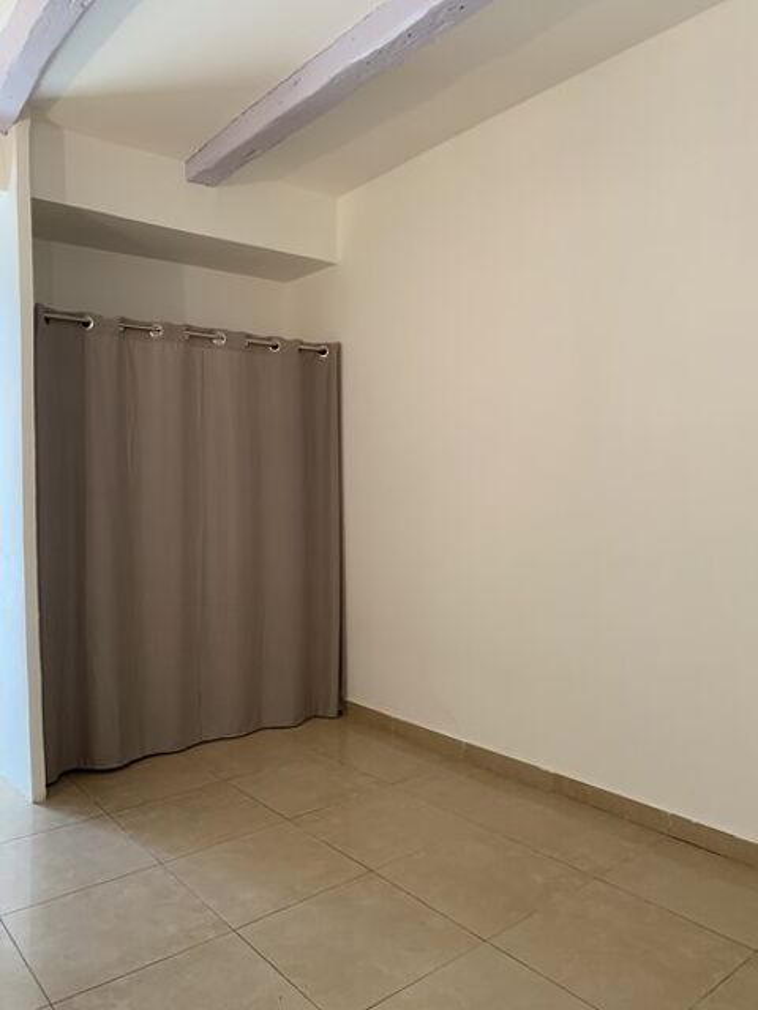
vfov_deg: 67.3
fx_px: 759
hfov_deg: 53.1
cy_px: 505
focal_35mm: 26
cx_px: 379
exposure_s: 1/50
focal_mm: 4.25
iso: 100
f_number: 1.8
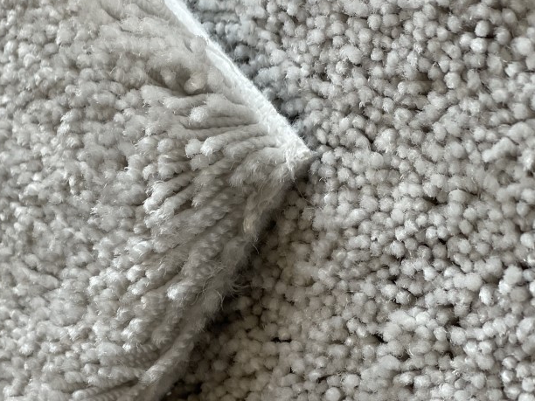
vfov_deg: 13.8
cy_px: 289
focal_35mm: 107
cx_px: 144
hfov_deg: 18.3
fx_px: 1654
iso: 50
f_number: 2.2
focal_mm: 7.5
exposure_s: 1/100
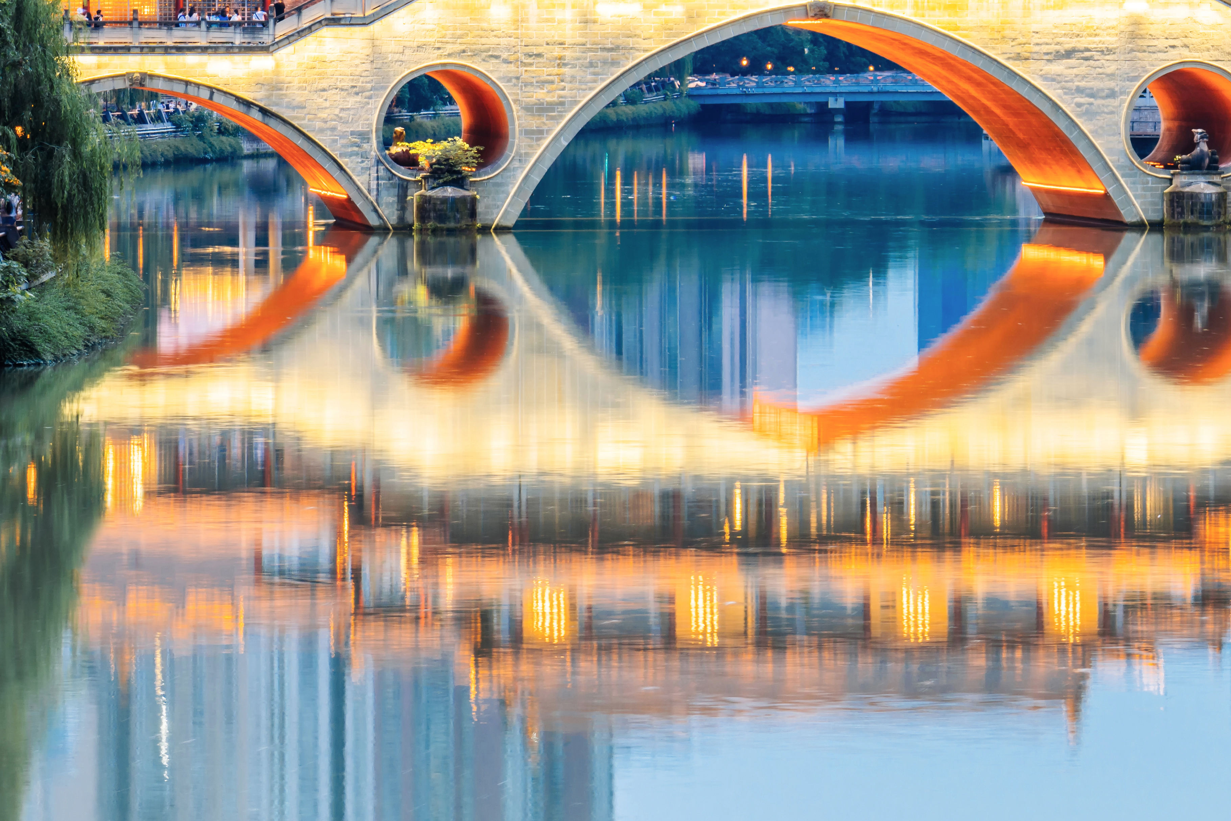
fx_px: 7831
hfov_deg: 9.0
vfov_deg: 6.0
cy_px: 22
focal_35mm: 229
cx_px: 924
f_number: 13
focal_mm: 105
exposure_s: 2
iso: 100
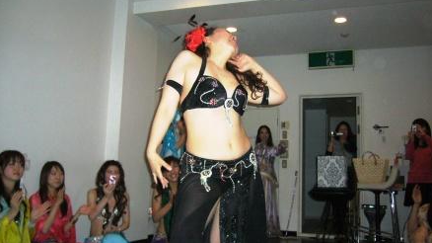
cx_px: 217
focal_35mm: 39
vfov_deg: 30.4
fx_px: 447
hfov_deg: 51.6
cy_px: 113
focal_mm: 5.8
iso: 400
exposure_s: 1/60
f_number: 2.8
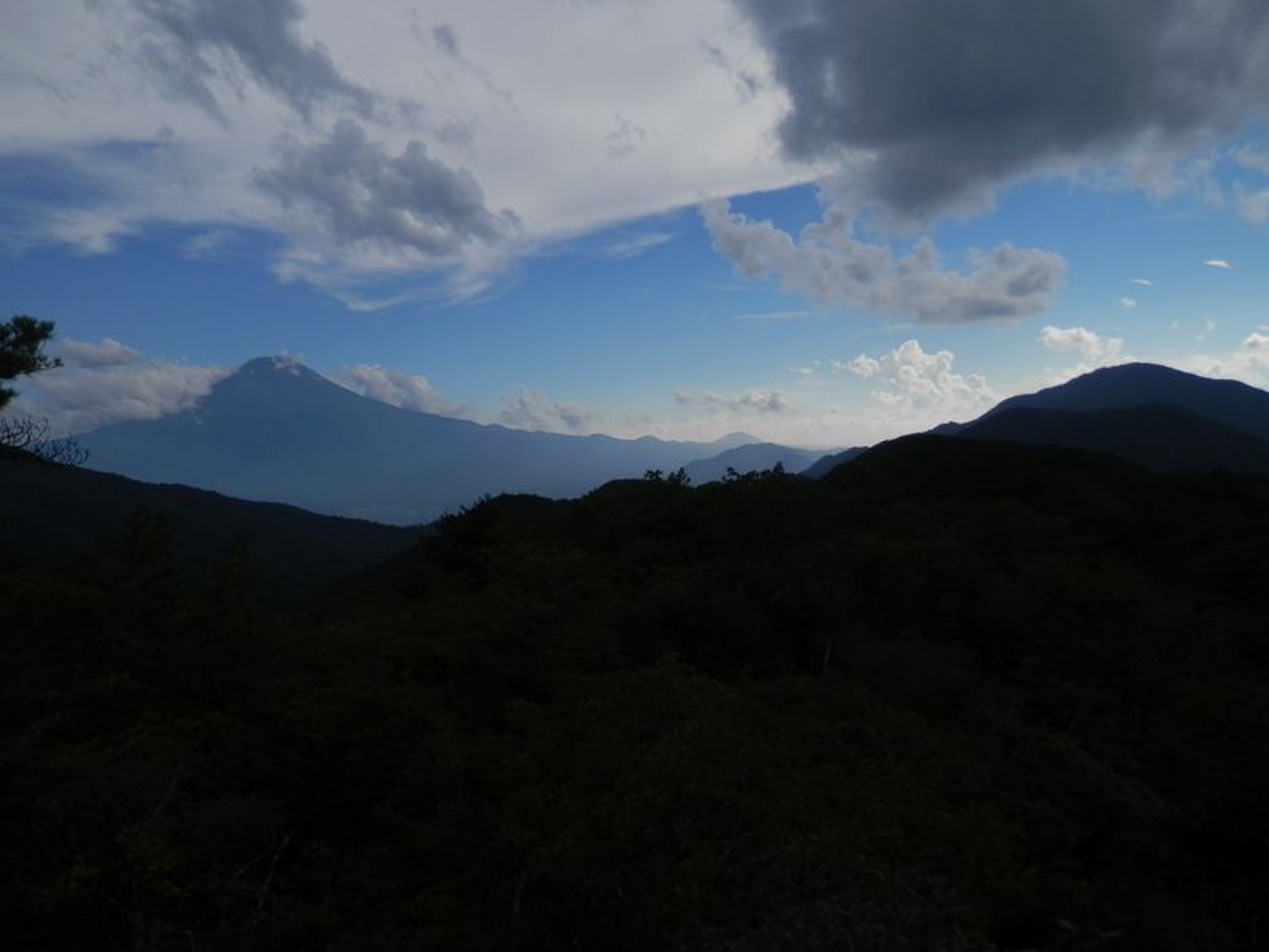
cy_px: 476
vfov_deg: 54.9
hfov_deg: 69.4
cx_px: 634
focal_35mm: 25
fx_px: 916
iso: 80
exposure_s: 1/320
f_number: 8.7
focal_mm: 4.5
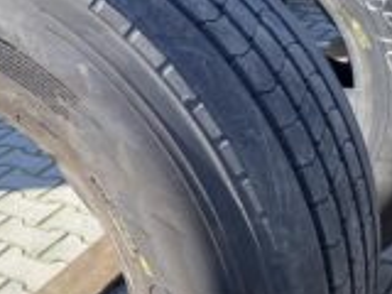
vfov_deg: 20.8
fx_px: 793
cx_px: 27
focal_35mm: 70
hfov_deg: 26.7
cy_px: 234
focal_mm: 4.25
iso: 32
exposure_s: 1/539
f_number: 1.8
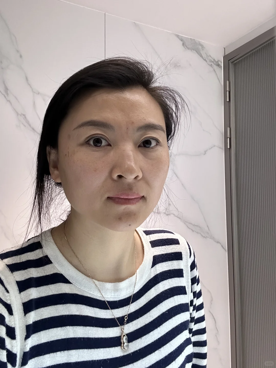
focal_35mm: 30
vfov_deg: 60.0
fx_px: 319
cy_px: 184
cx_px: 138
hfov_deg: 46.8
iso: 200
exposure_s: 1/50
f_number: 1.9
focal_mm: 2.69
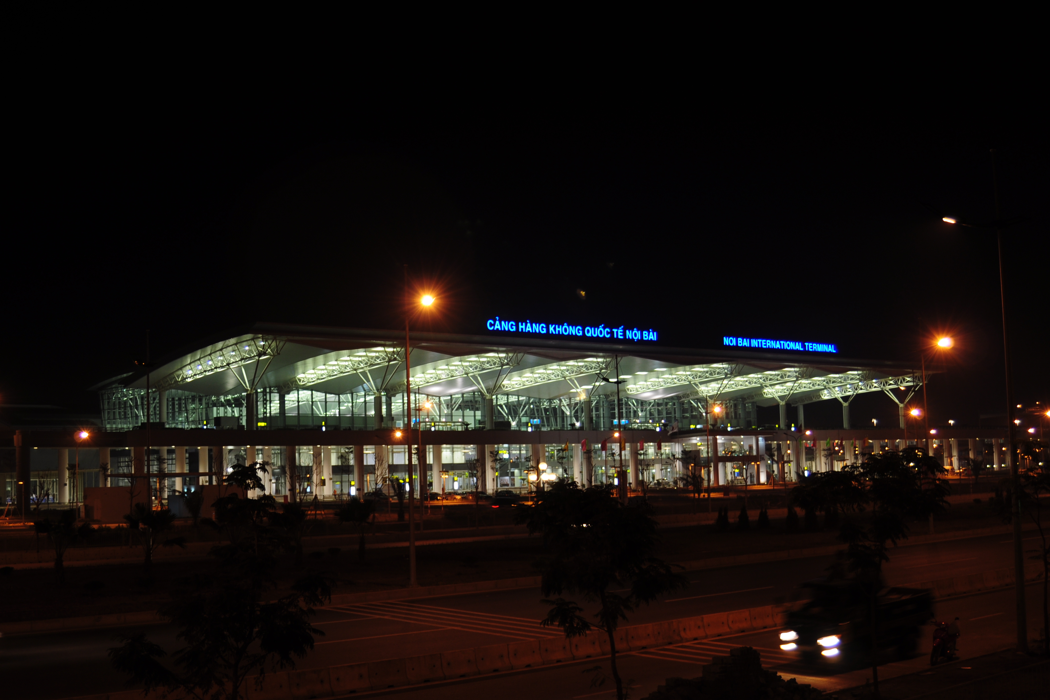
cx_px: 512
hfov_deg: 45.4
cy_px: 343
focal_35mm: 43
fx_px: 1254
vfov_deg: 31.2
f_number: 3.5
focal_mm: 28
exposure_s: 1/8
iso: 200
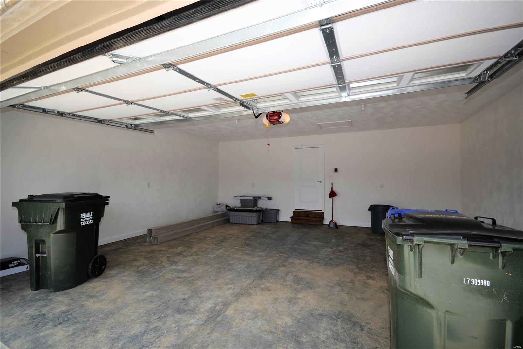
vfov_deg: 77.3
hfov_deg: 100.4
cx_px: 262
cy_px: 174
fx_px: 218
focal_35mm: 15
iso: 100
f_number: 5.6
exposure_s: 1/125
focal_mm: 10
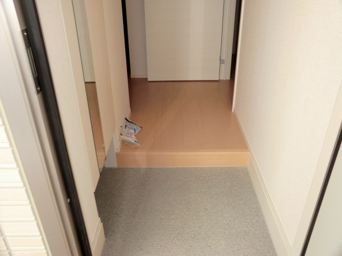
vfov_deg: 48.2
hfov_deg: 61.7
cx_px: 171
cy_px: 128
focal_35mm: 29
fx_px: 287
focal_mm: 5.2
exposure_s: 1/60
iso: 100
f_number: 3.5
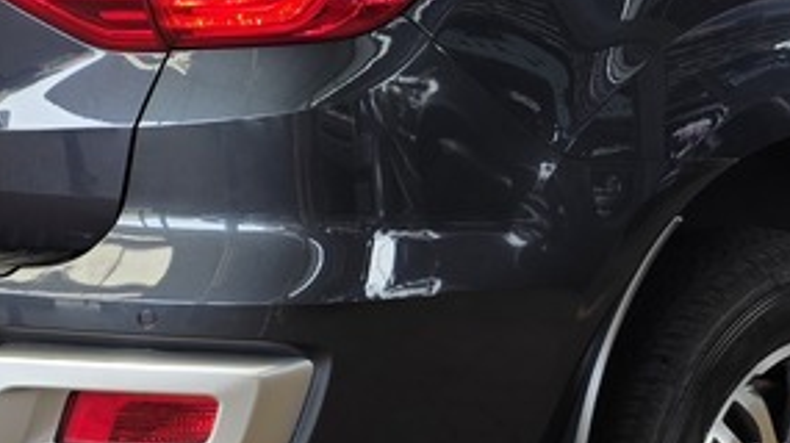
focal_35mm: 90
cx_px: 568
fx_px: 1884
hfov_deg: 23.5
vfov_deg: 13.4
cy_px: 114
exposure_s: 1/50
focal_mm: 6.25
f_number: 1.7
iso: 20
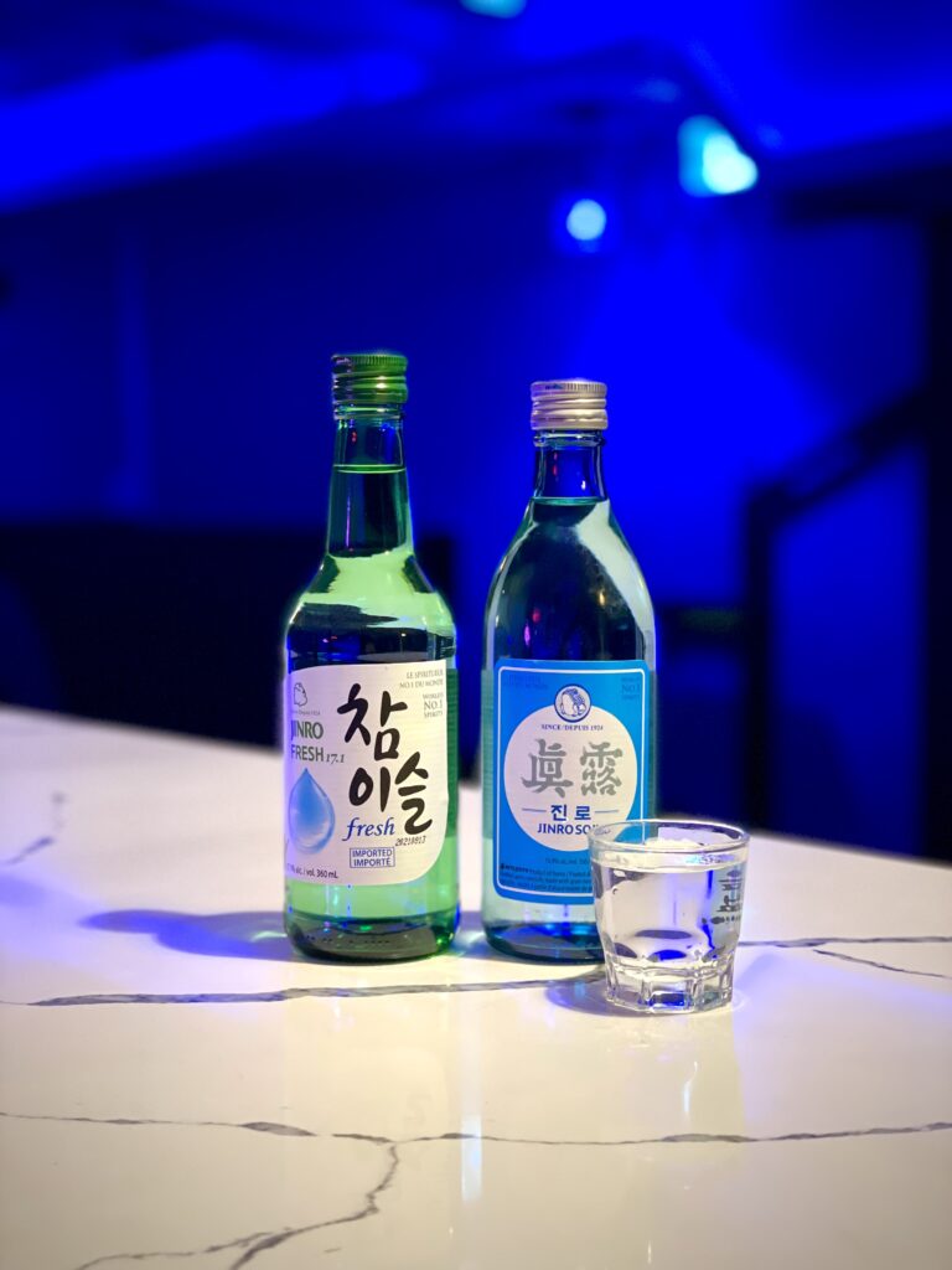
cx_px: 476
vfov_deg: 36.8
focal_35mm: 52
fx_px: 1907
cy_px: 635
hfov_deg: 28.0
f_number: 2
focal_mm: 6
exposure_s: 1/40
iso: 400
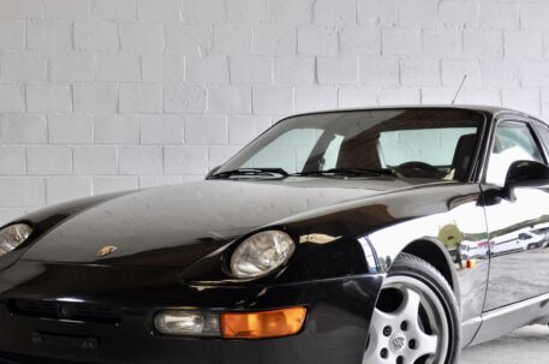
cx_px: 293
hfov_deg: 31.9
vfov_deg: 21.5
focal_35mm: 63
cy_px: 223
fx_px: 959
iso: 400
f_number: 4.2
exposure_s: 1/60
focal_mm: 32
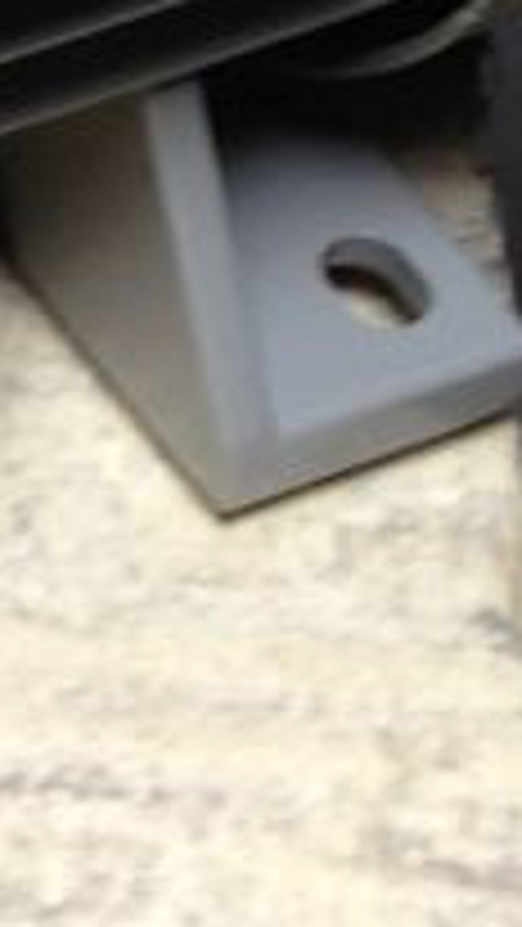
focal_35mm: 223
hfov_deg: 5.3
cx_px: -513
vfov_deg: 9.3
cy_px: -657
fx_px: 5483
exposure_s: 1/20
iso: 50
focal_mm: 4.12
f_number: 2.4
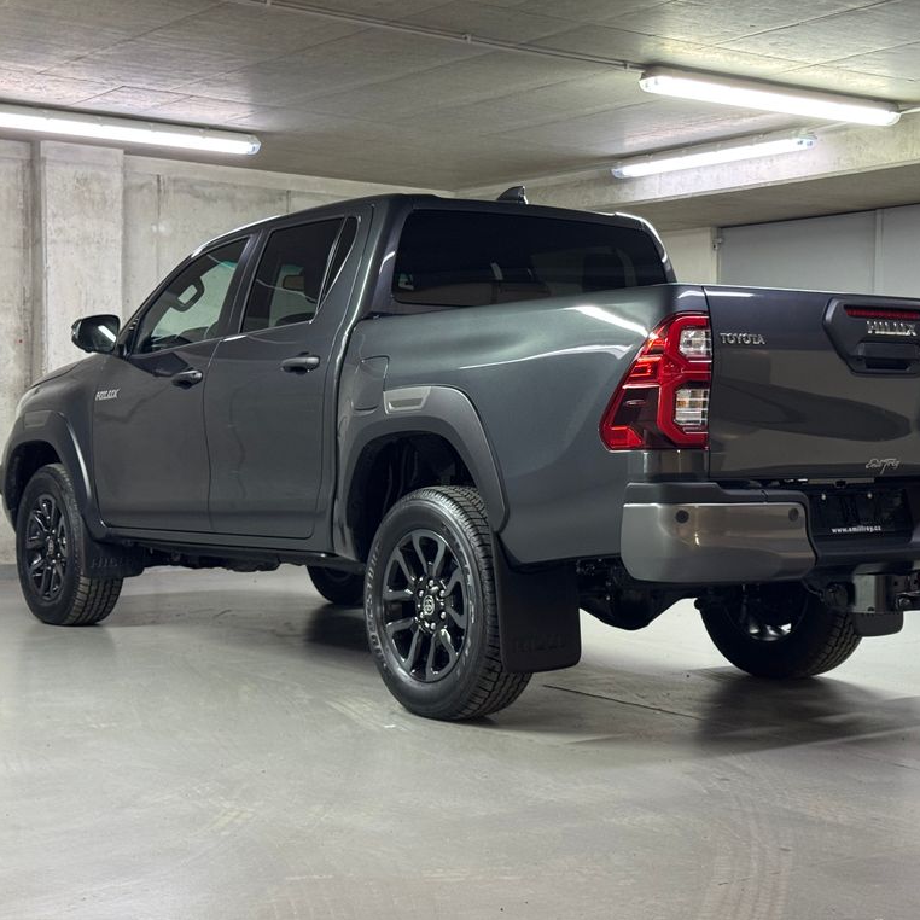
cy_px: 460
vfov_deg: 30.0
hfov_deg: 30.0
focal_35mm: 57
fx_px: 1714
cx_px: 537
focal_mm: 6.76
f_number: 1.78
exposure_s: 1/33
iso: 200
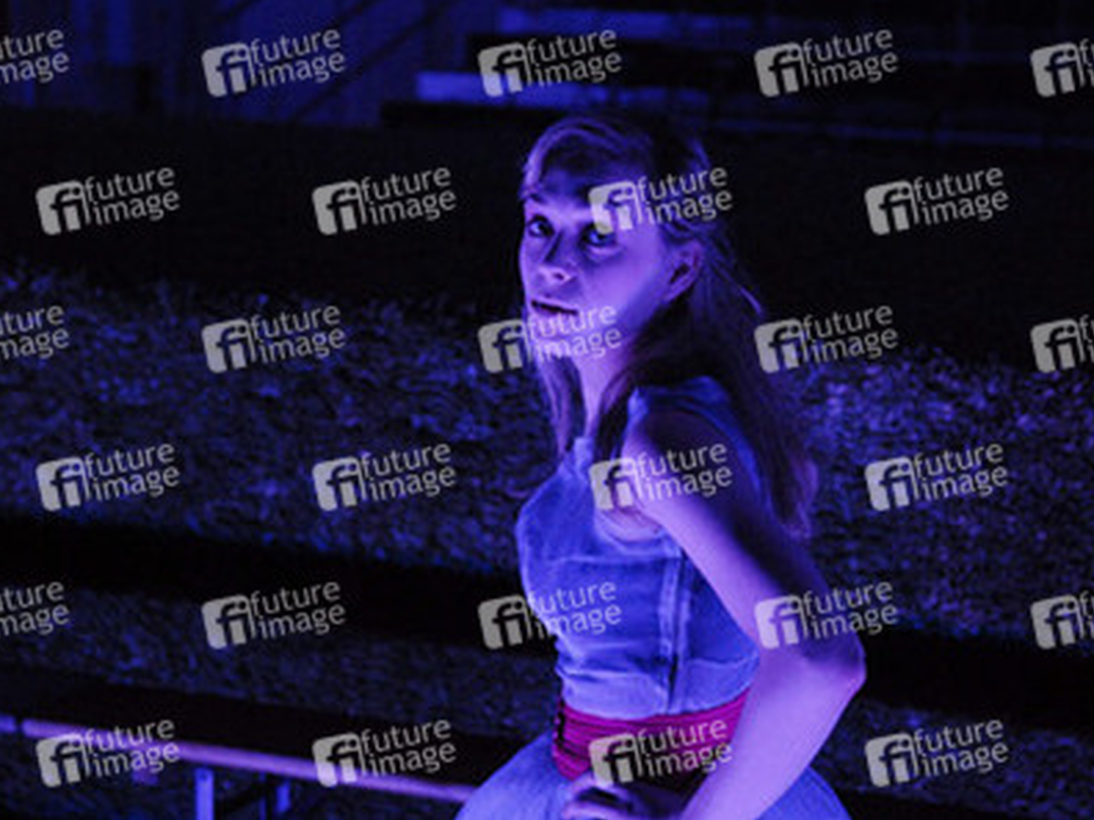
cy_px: 409
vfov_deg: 17.4
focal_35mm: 85
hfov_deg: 23.0
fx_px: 2686
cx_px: 583
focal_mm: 52
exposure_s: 1/60
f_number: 3.2
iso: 1000
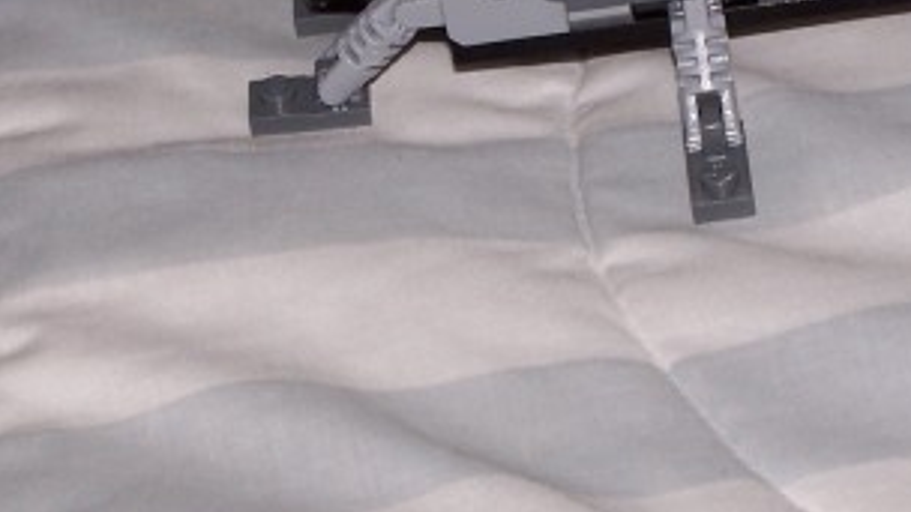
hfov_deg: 11.4
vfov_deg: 6.5
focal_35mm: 188
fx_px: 4541
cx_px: 569
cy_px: 159
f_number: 7.1
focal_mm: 13.7
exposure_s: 1/90
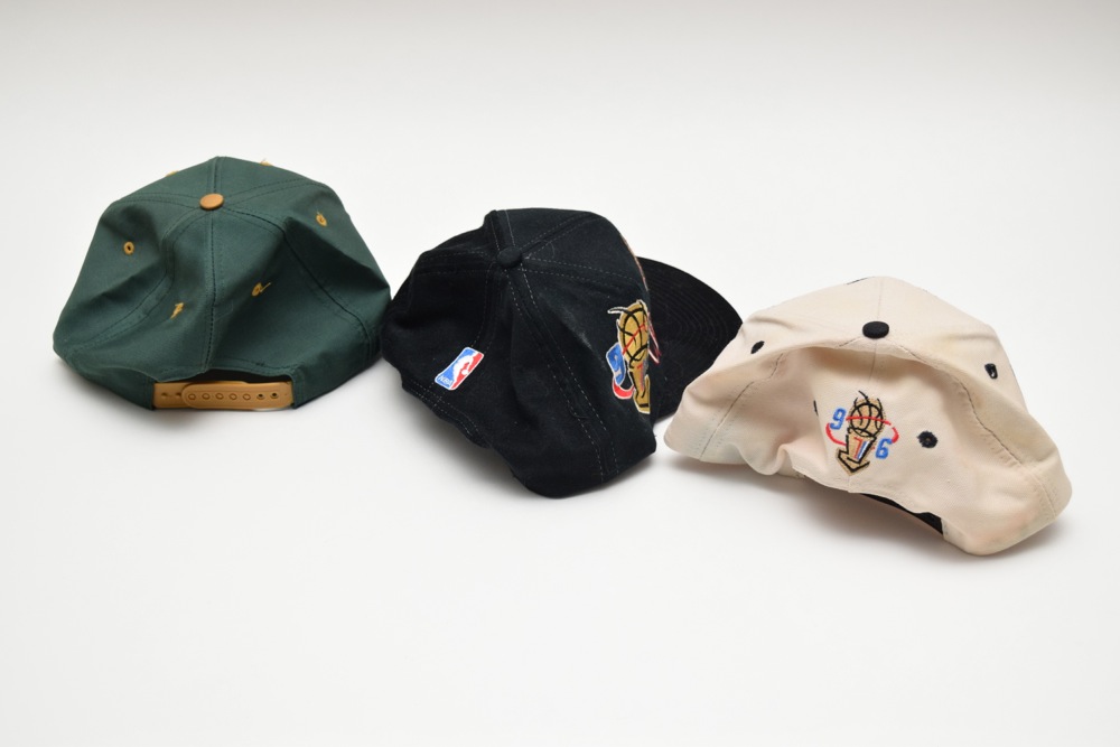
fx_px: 1680
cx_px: 560
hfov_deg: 36.9
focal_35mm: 54
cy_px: 374
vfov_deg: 25.1
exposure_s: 1/100
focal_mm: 36
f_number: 5.6
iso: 800
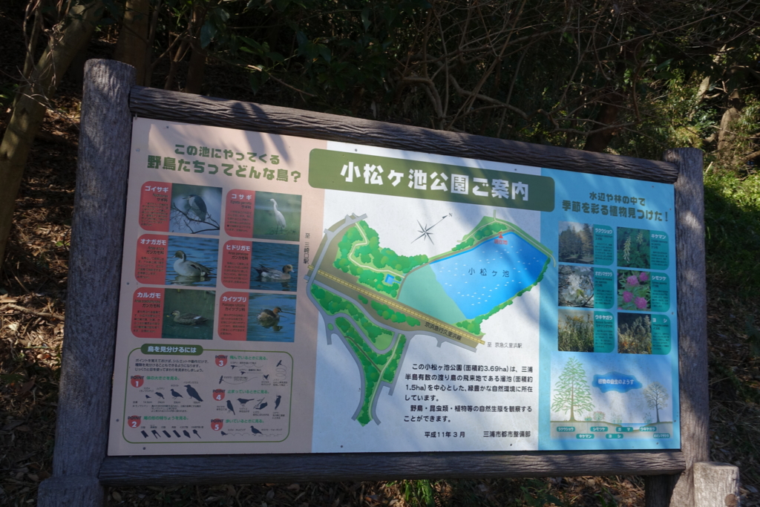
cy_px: 254
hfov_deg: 55.8
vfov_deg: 38.9
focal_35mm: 34
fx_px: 718
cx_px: 380
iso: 125
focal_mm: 12.48
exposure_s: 1/320
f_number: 5.6
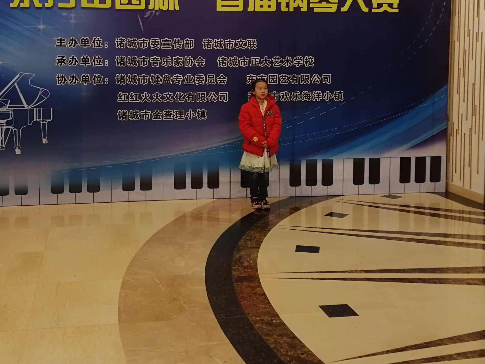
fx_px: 630
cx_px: 199
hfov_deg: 41.9
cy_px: 98
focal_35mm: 45
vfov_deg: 31.7
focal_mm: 3.95
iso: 200
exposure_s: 1/33.3
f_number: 2.2
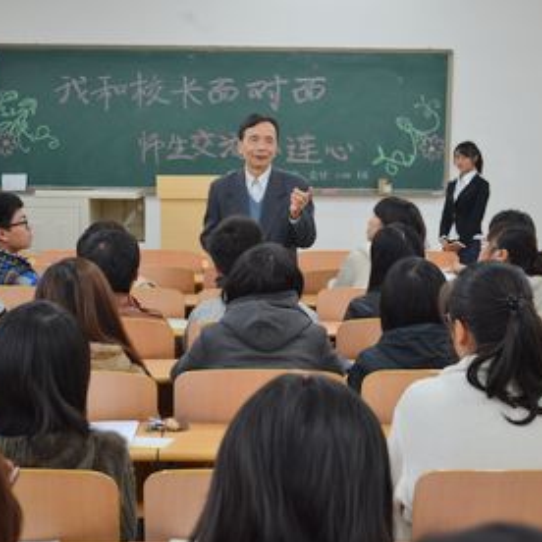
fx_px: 1098
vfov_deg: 27.7
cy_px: 273
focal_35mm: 62
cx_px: 259
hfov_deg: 27.7
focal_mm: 32
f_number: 4.8
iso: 400
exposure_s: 1/25
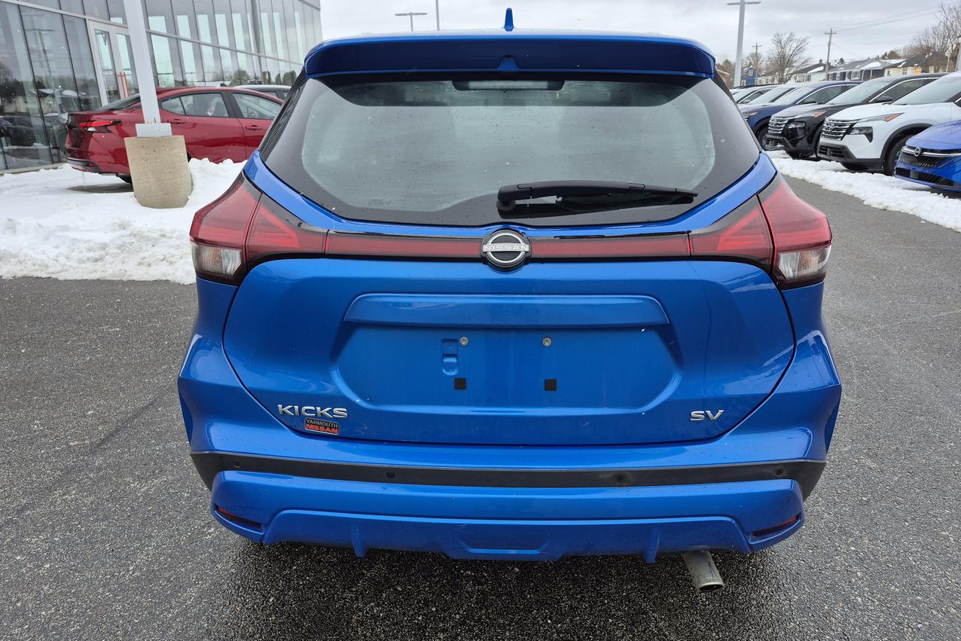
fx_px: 641
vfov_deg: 53.1
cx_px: 480
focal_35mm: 24
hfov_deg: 73.7
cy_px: 321
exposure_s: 1/333
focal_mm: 5.4
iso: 25
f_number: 1.8
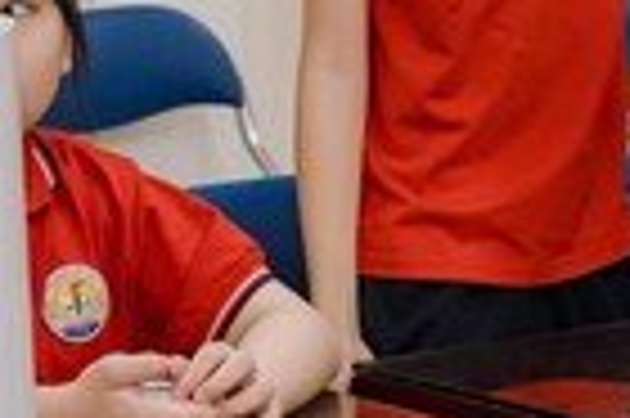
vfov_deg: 5.6
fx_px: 4248
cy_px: -119
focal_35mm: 243
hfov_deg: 8.5
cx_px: 428
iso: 1250
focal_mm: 53
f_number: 3.2
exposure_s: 1/160
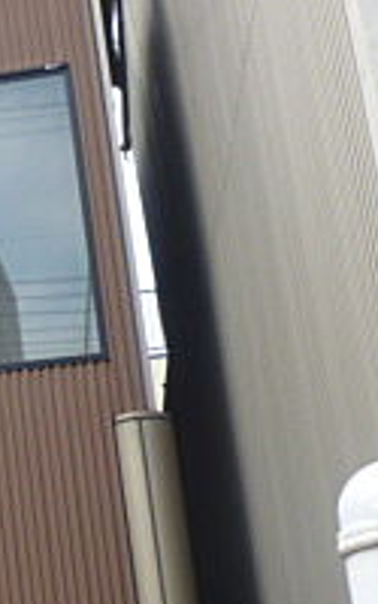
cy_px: 384
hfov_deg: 10.5
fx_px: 1731
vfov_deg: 19.8
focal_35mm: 105
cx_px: -559
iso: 125
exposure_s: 1/200
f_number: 2.8
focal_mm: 4.4
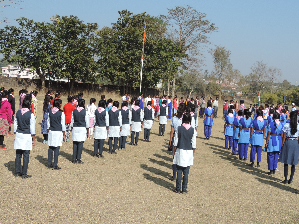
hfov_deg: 37.5
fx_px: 441
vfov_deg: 28.6
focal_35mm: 51
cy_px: 111
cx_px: 150
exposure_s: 1/800
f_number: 3.6
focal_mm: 8.9
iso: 80
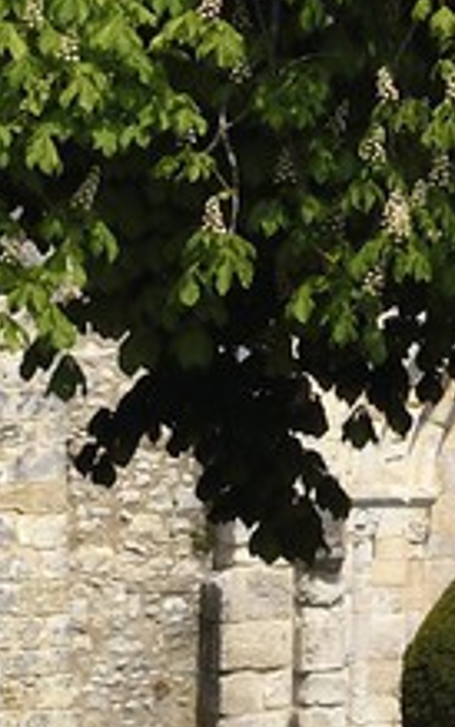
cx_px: 1674
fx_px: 7673
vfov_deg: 5.3
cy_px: -752
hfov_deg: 3.3
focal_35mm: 387
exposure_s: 1/320
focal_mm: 52
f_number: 13
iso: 200
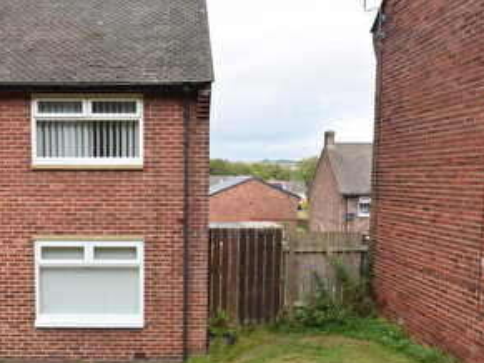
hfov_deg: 47.8
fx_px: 533
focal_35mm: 38
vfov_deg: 37.4
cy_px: 214
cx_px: 153
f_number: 6.3
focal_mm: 11
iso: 100
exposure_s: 1/160
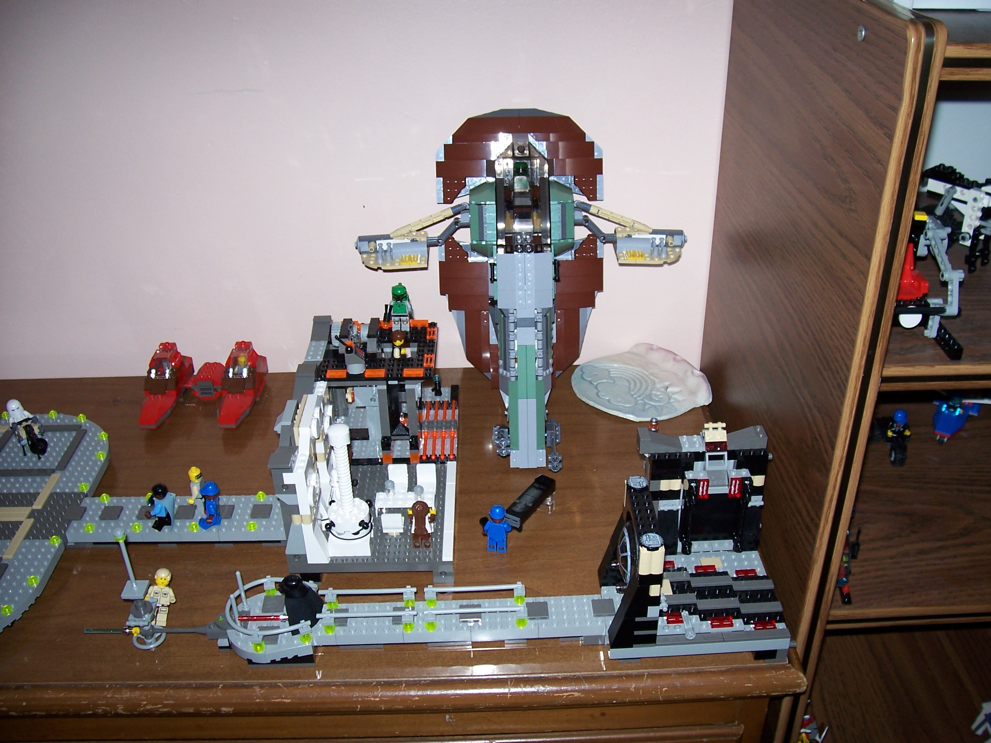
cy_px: 372
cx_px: 496
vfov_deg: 41.8
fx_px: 973
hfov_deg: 54.0
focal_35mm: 34
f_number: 2.7
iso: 80
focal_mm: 5.6
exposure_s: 1/60
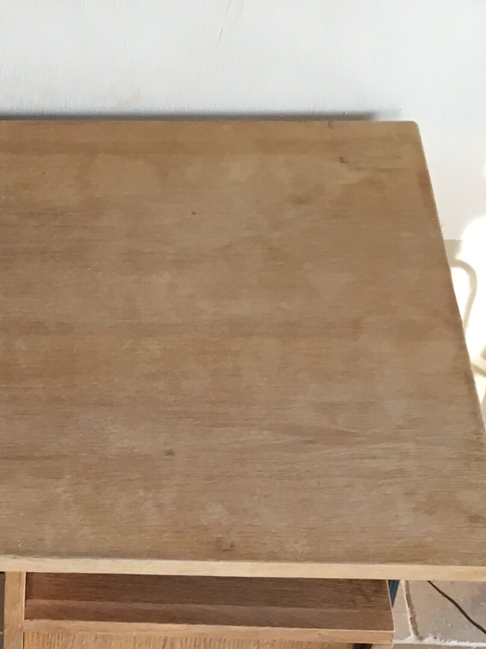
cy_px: 623
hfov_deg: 18.3
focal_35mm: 77
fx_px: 1442
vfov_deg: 24.4
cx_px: -74
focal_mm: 4.15
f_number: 2.2
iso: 80
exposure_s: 1/33
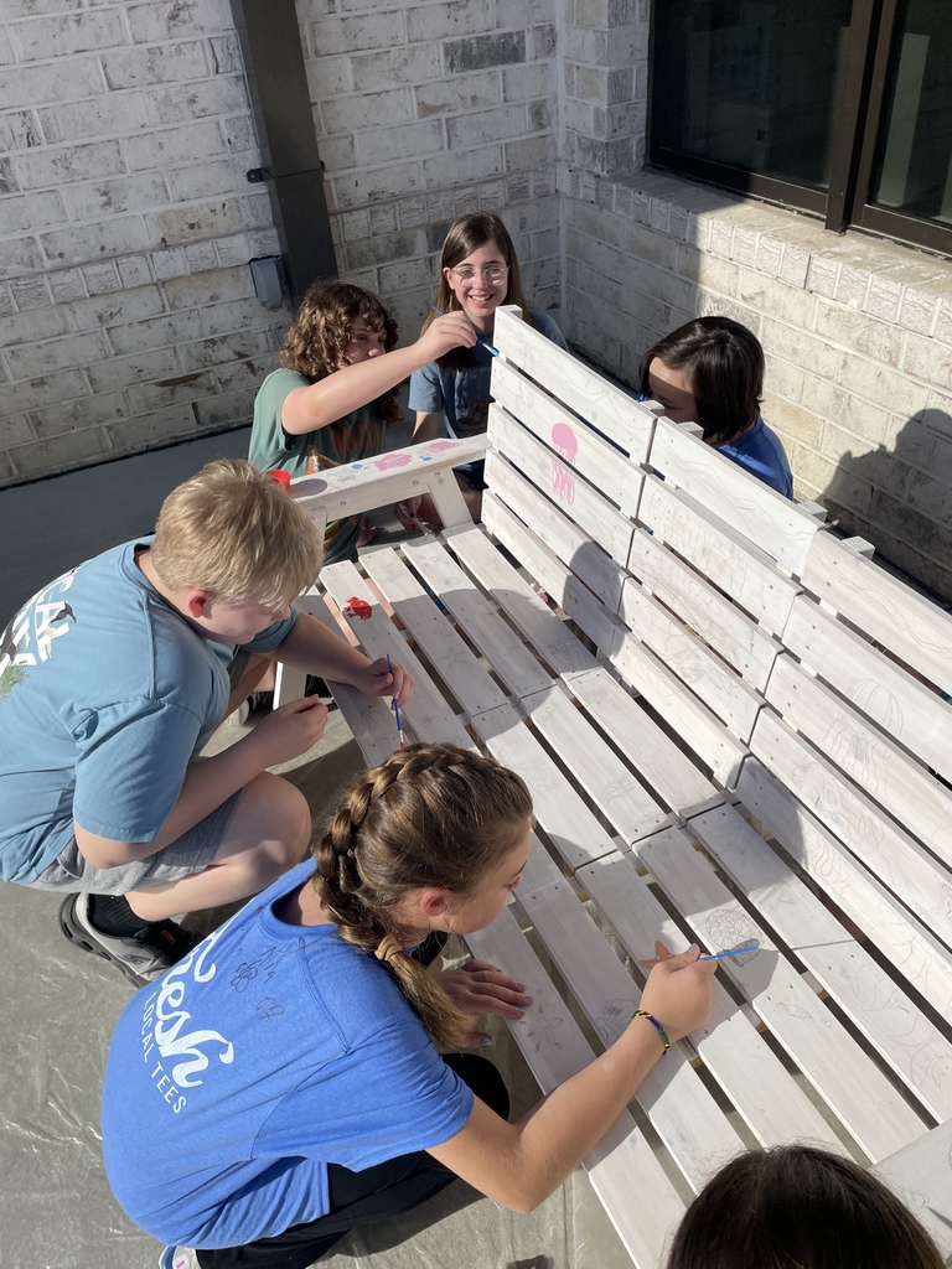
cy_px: 634
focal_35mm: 26
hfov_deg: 53.1
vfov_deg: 67.3
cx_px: 476
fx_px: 953
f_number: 1.6
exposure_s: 1/6494
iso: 32
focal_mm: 4.2
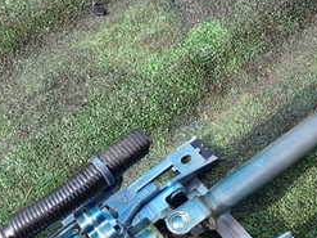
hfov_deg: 26.7
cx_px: 145
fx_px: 668
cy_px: 208
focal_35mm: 73
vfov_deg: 19.8
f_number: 3.2
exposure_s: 1/250
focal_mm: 5.4
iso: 100
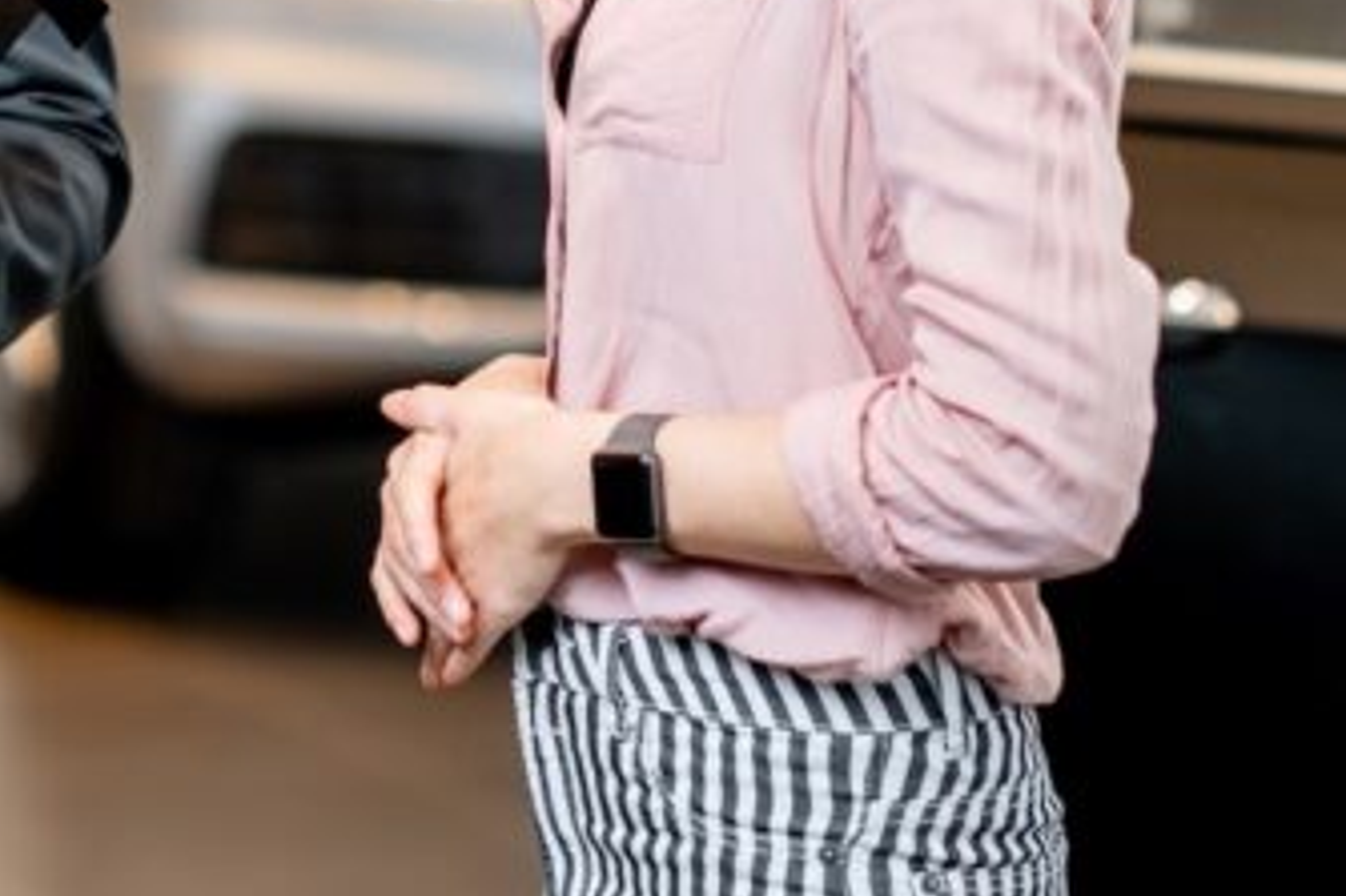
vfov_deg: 5.3
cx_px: 317
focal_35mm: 260
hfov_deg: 7.9
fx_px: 9716
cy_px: -102
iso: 320
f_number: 2.2
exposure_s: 1/200
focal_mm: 85
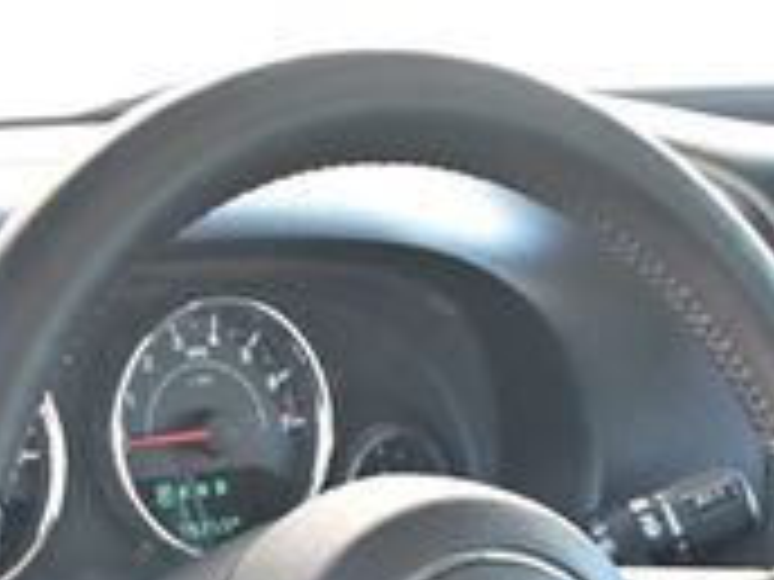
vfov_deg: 12.6
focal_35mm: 110
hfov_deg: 17.9
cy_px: 949
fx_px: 2452
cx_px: 490
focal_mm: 20.5
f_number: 3.8
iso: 640
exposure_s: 1/125
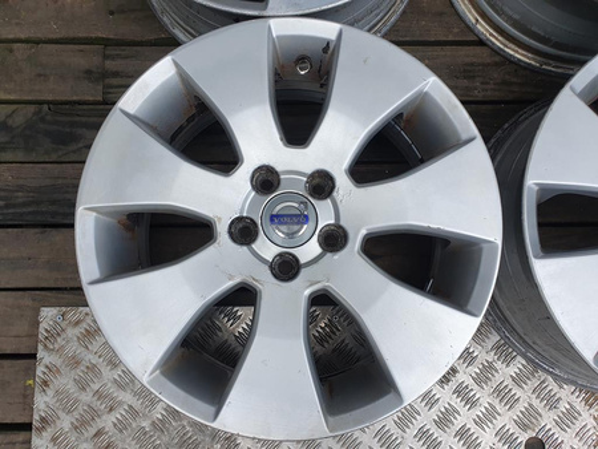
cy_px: 224
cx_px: 299
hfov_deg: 67.3
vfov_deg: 53.1
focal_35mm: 26
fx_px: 449
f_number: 2.4
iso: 50
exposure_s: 1/501
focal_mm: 4.32
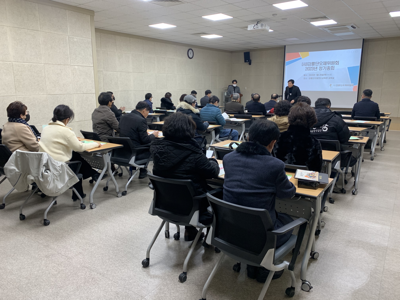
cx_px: 200
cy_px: 150
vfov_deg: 53.1
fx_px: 300
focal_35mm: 26
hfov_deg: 67.3
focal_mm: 4.25
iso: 100
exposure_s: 1/60
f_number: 1.8
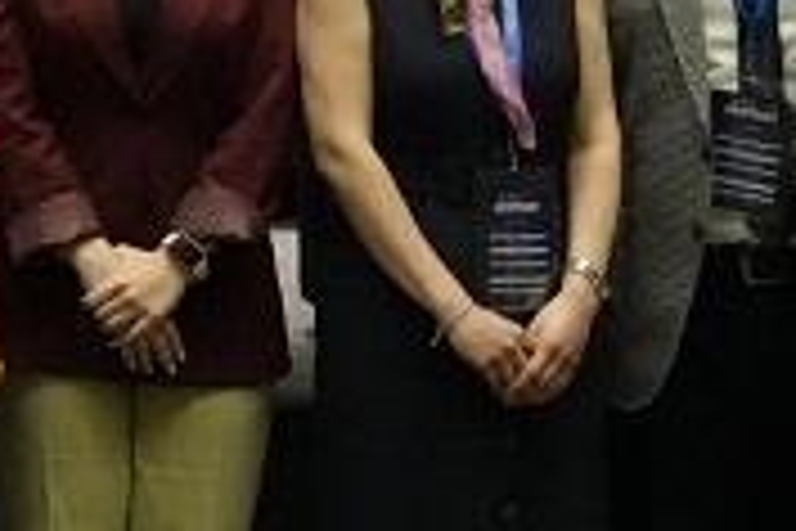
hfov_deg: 9.8
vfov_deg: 6.9
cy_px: -380
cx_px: -841
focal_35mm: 195
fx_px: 4307
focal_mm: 23
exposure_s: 1/160
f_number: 2.8
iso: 6400
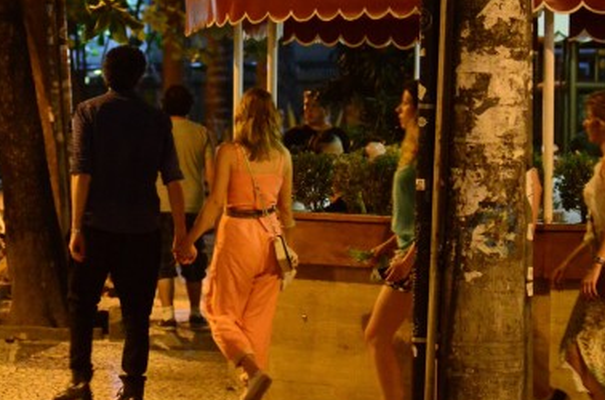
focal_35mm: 184
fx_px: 3084
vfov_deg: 7.4
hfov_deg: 11.2
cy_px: 216
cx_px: 198
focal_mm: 80
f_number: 2.8
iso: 6400
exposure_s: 1/125
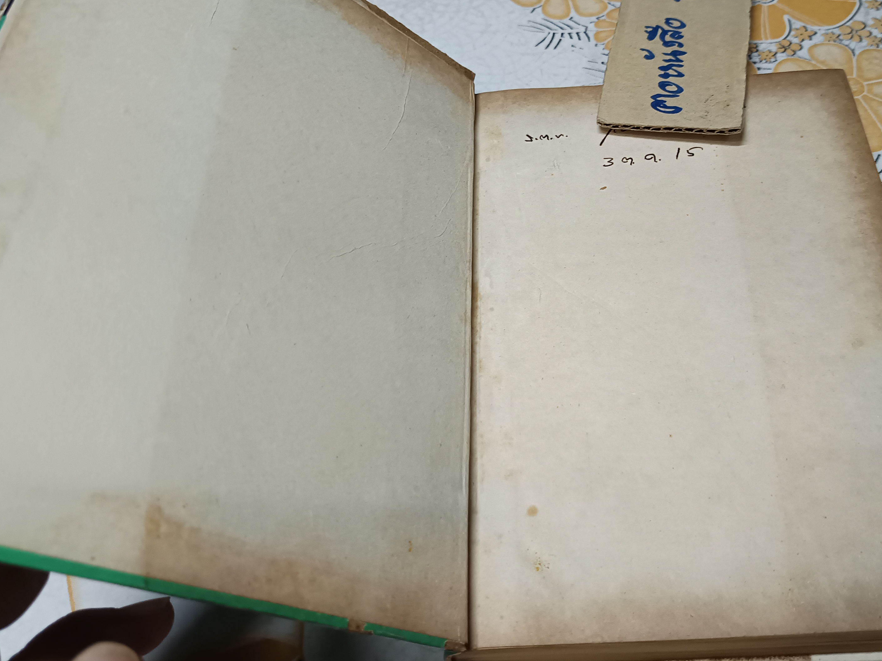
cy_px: 296
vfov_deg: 41.7
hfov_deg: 53.6
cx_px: 525
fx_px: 866
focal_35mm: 34
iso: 971
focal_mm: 5.31
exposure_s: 1/33.3
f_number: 1.7
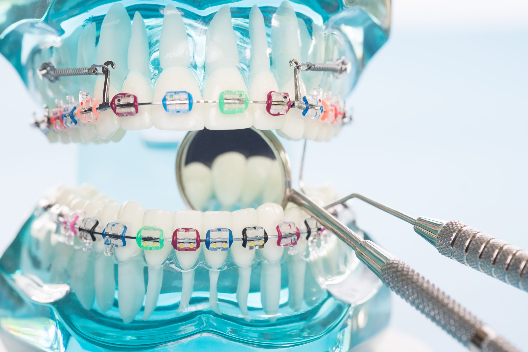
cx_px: 262
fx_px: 1335
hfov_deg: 22.4
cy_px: 177
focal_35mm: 91
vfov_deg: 15.0
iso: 400
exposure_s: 1/17
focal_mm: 60
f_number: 7.1
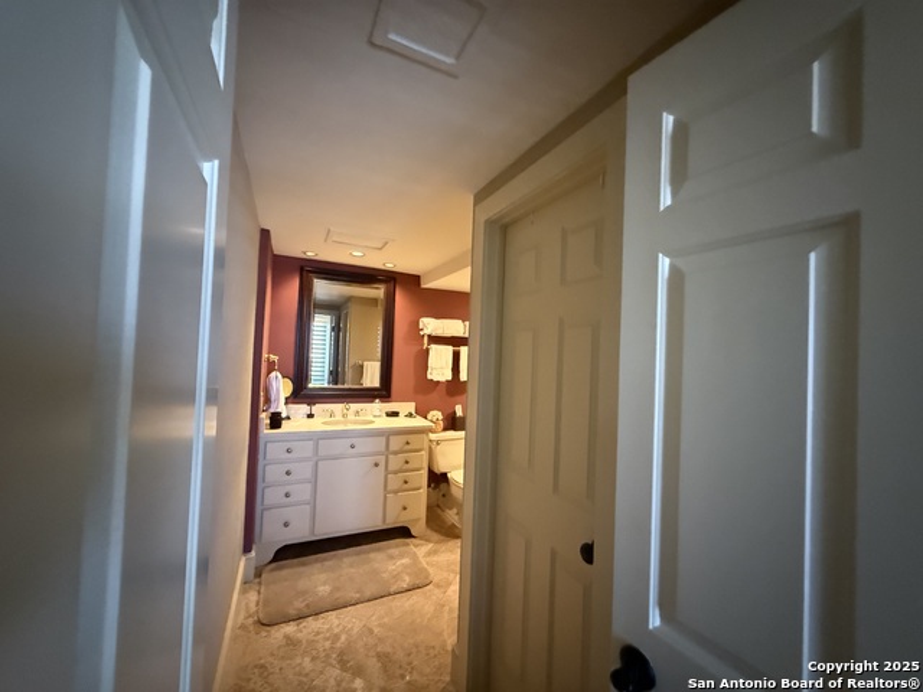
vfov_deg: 85.7
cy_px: 346
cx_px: 462
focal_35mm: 14
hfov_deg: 102.1
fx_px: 373
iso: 1250
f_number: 2.2
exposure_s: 1/40
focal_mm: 2.22
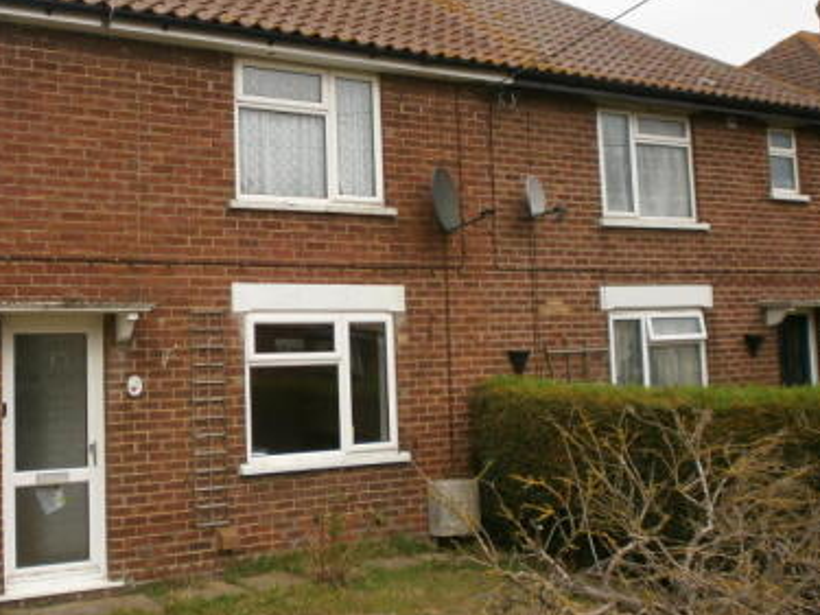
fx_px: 995
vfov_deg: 34.3
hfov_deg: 44.4
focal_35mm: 42
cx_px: 301
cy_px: 275
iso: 100
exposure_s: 1/500
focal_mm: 4.8
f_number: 2.9
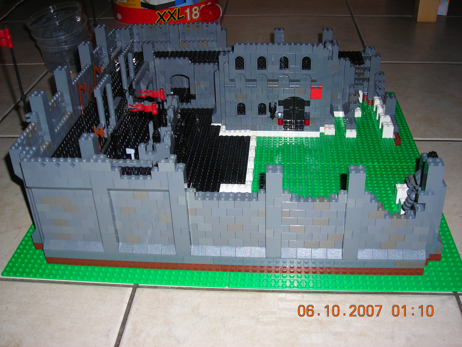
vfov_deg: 35.1
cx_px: 231
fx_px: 547
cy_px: 174
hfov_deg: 45.8
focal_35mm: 41
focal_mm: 6.8
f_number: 3.3
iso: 50
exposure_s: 1/60.1
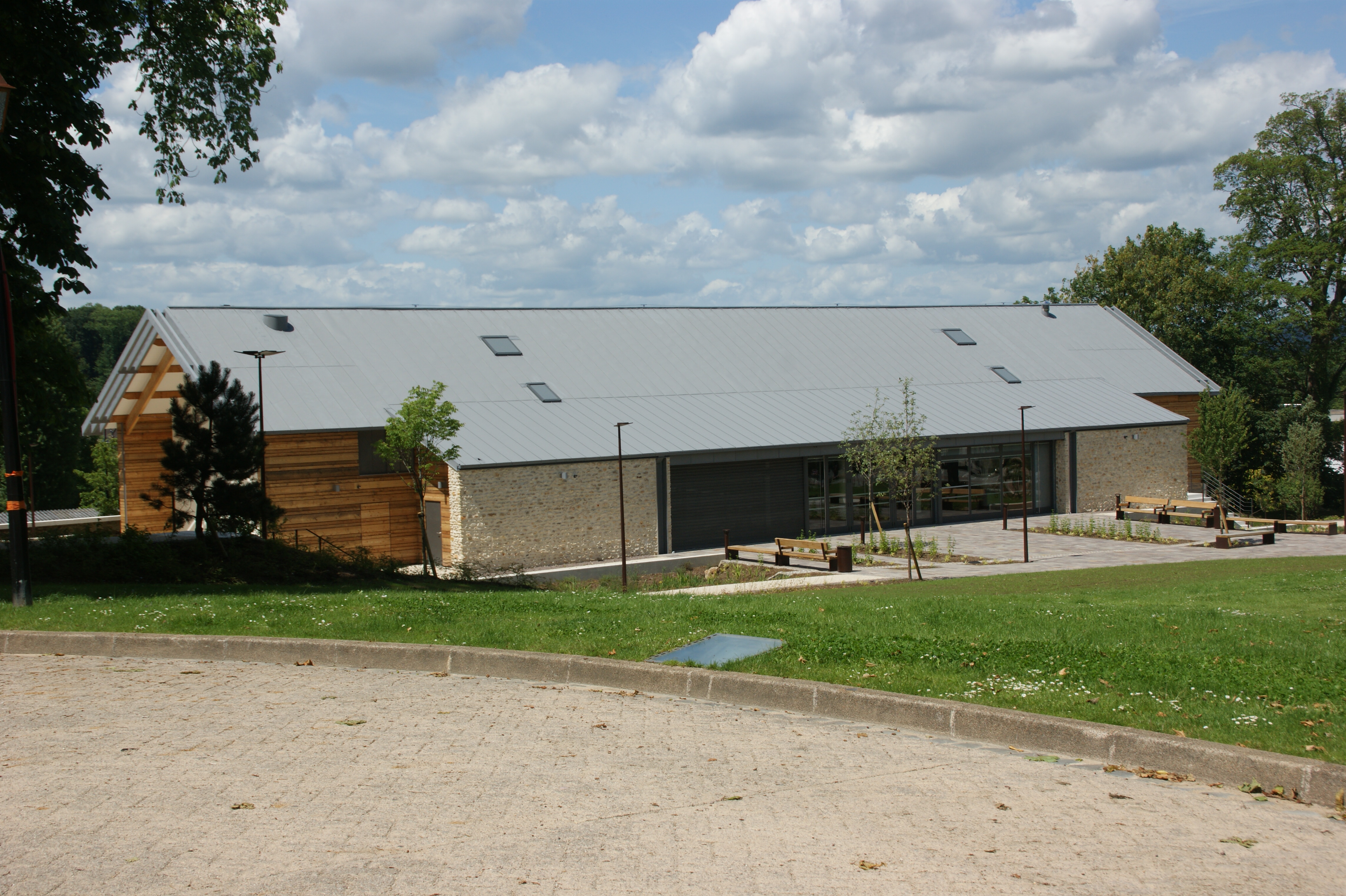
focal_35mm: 52
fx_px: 1962
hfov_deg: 37.9
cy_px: 448
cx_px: 673
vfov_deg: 25.7
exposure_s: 1/200
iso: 100
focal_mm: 35
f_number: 11
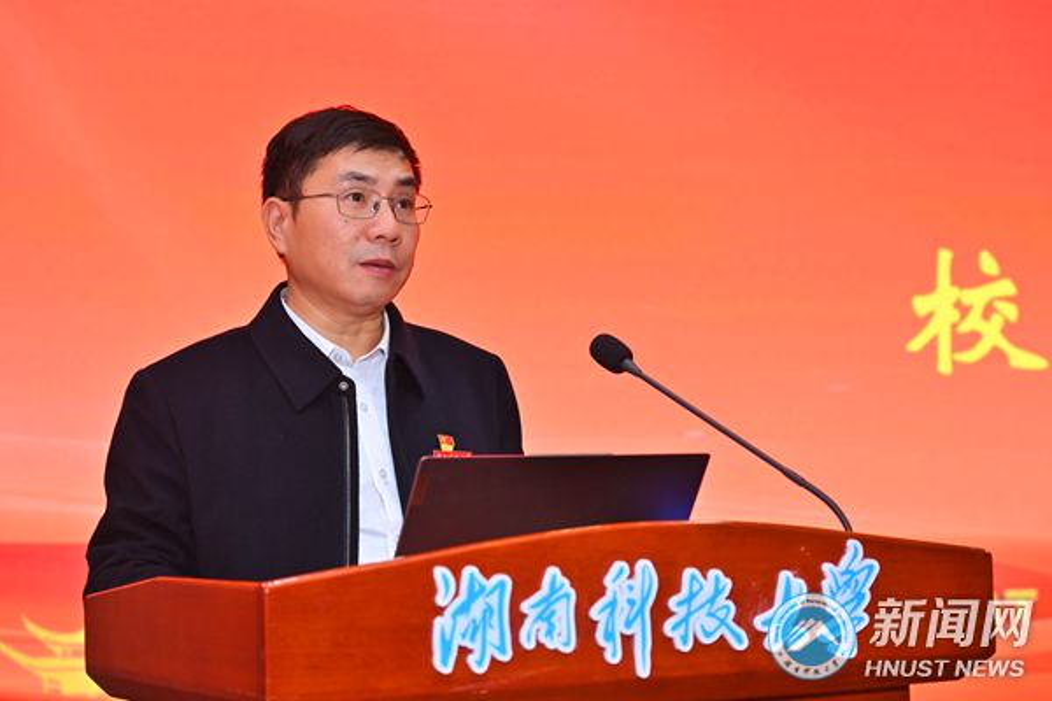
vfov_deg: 19.5
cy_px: 350
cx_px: 526
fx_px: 2045
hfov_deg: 28.8
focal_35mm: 70
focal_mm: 70
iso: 2000
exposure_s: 1/160
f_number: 5.6
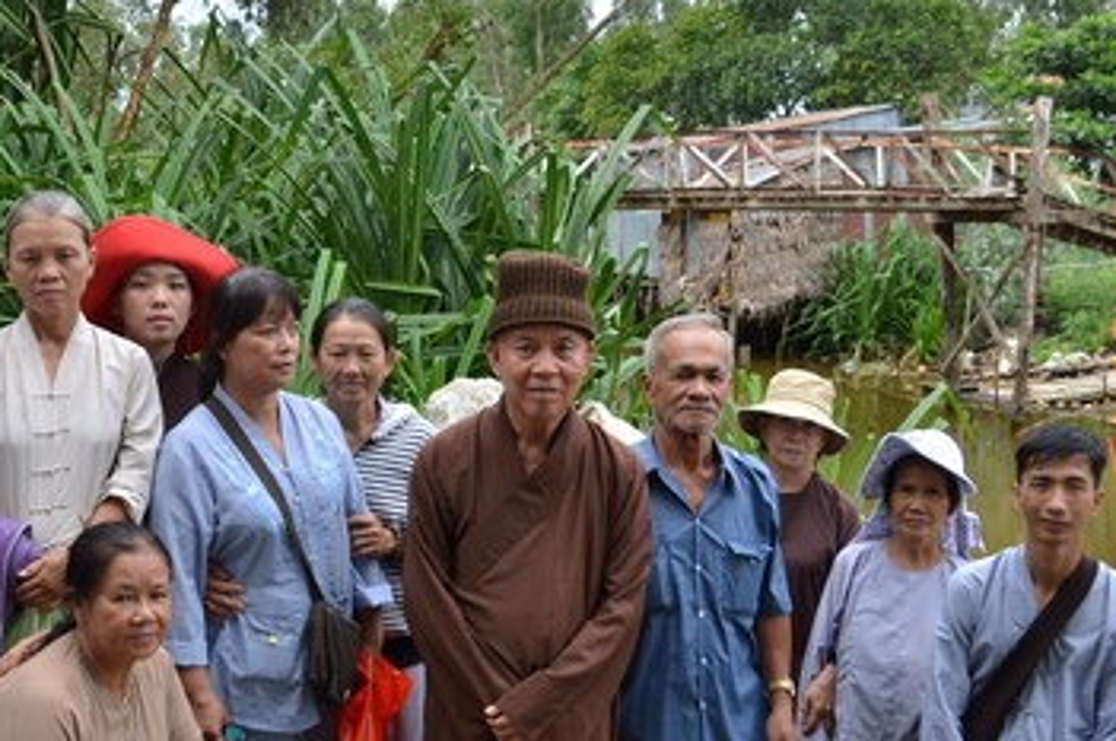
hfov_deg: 39.2
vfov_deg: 26.9
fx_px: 1548
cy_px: 412
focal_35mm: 50
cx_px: 366
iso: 250
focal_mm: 18
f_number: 8
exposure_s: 1/250
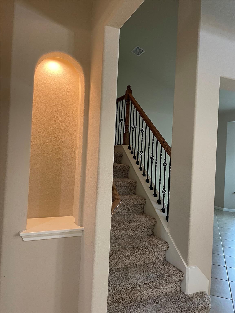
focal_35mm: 26
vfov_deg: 67.3
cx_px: 118
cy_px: 156
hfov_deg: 53.1
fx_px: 235
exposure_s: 1/60
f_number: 1.6
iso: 200
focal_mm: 4.2
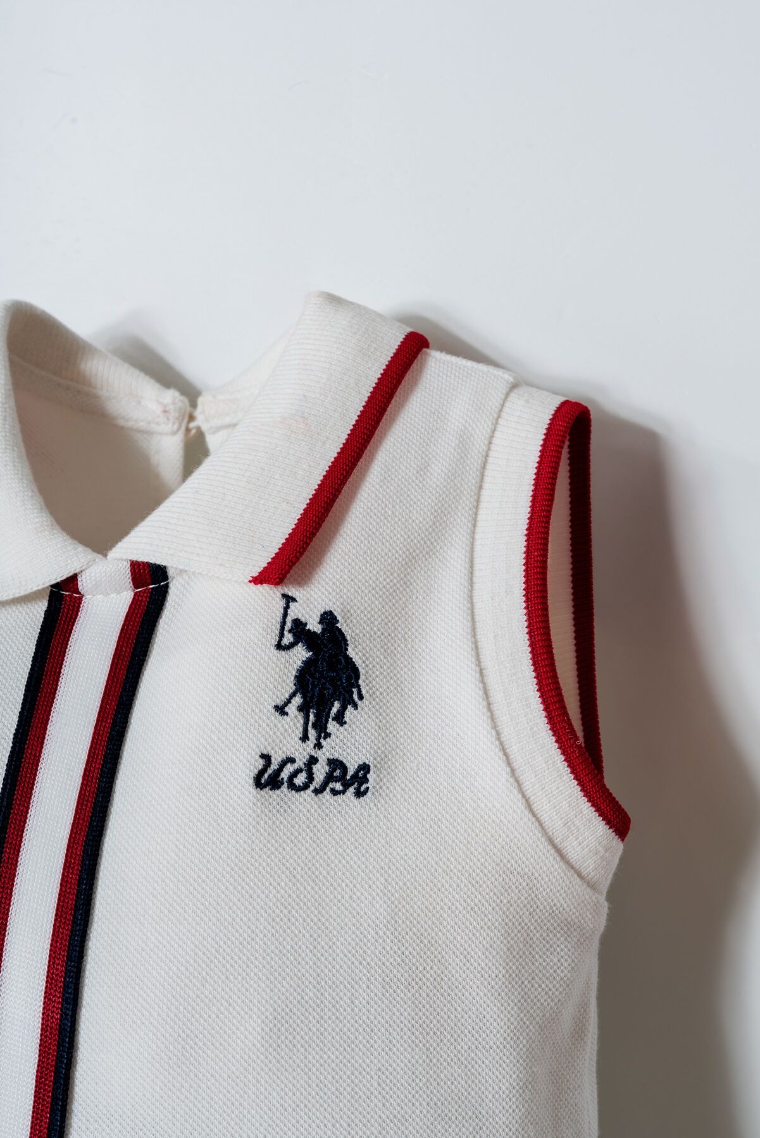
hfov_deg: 27.0
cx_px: 380
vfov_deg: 39.6
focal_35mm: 50
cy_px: 569
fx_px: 1582
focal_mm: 50
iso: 160
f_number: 11
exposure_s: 1/125
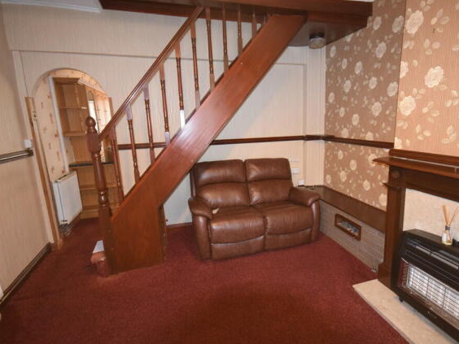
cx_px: 255
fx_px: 256
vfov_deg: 67.9
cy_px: 170
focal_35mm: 19
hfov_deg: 83.5
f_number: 4.2
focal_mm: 11.5
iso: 3200
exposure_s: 1/60
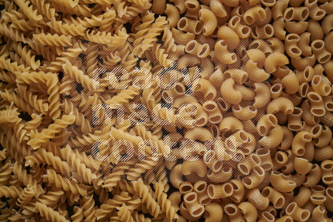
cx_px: 166
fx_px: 463
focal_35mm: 50
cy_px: 111
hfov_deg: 39.6
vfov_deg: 27.0
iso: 160
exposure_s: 1/100
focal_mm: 50
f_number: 8
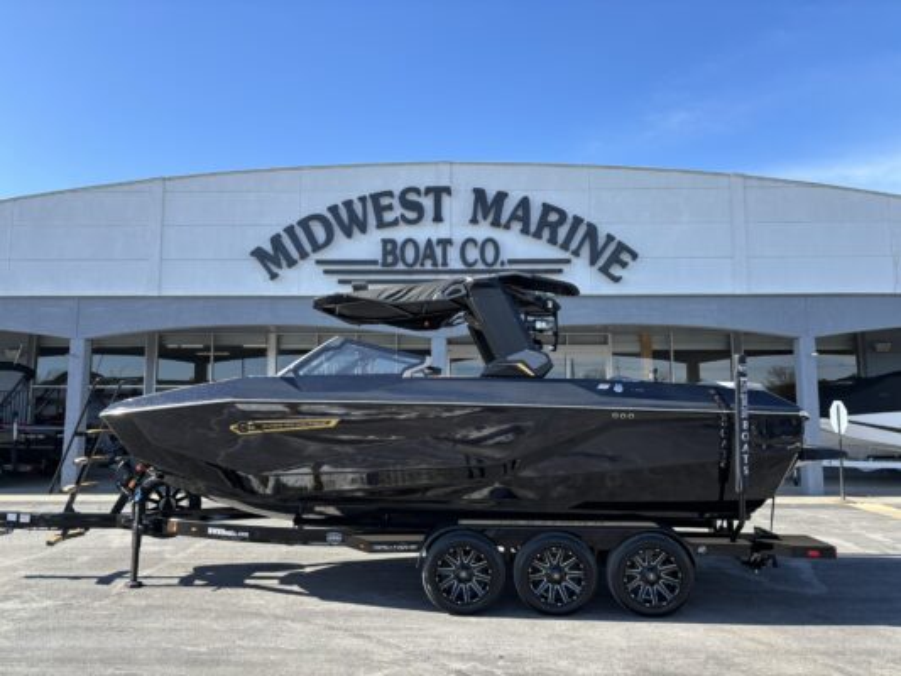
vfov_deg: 53.1
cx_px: 450
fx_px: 677
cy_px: 338
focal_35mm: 26
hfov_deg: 67.3
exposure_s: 1/1381
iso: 50
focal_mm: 5.96
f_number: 1.6
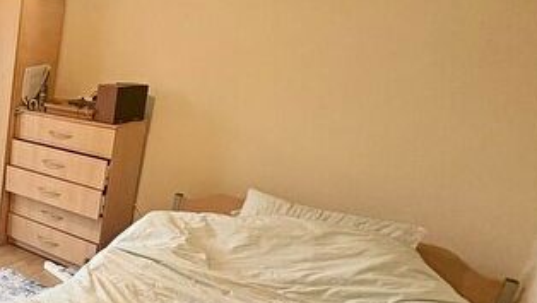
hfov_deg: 45.0
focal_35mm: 34
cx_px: -44
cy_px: 189
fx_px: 484
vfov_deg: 34.5
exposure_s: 1/50
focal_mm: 2.22
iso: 320
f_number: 2.2
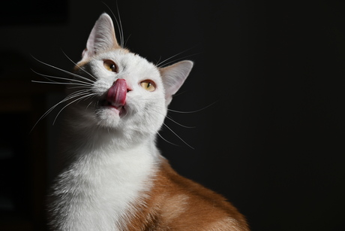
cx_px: 172
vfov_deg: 11.4
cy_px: 116
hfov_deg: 17.1
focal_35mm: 120
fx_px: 1150
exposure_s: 1/500
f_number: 8
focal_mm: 120
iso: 100
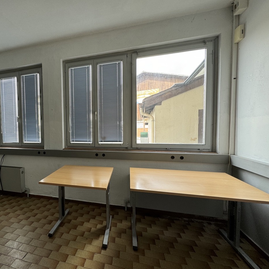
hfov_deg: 80.6
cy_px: 137
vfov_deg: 84.0
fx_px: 149
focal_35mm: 17
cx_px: 85
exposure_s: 1/99
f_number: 2.2
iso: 80
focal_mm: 2.22
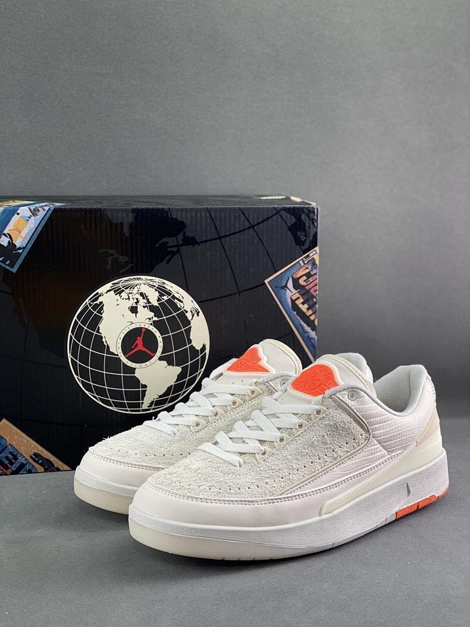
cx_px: 235
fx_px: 941
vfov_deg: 36.8
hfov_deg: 28.0
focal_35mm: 52
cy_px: 314
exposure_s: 1/100
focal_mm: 6
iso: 64
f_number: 2
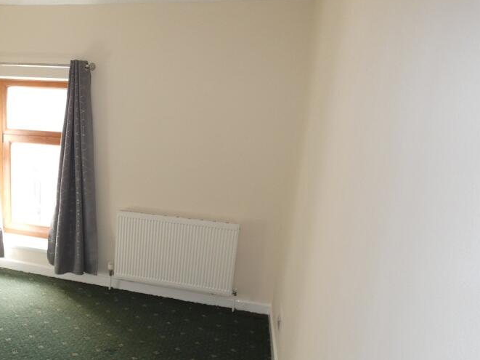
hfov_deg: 55.1
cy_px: 224
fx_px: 430
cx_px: 110
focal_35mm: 31
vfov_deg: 45.0
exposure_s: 1/60
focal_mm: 3.6
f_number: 2.8
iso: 200
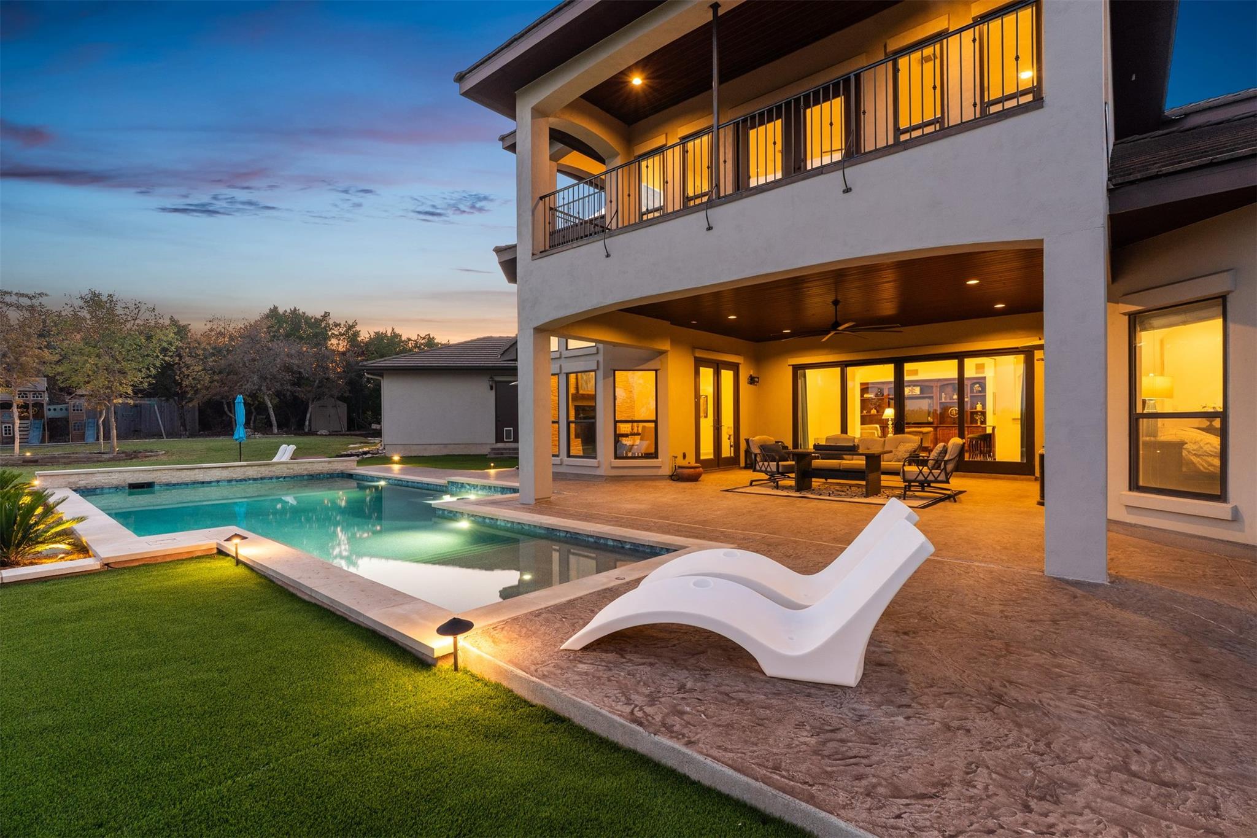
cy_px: 419
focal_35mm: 16
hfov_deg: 96.7
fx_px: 559
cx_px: 628
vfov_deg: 73.7
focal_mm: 16
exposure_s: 1
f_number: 8
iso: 640
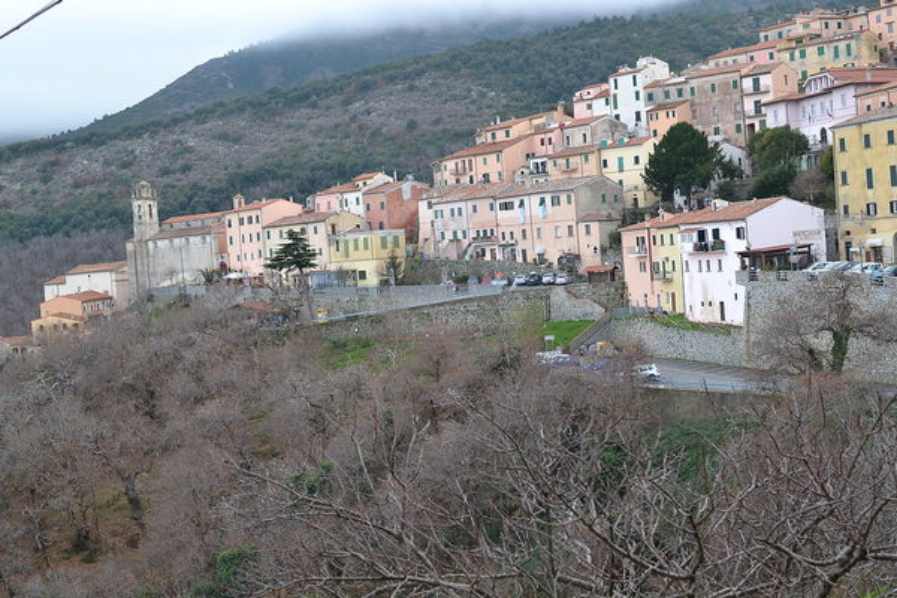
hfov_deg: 37.9
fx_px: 1308
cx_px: 448
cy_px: 299
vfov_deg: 25.8
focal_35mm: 52
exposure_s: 1/125
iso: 360
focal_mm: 35
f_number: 5.6
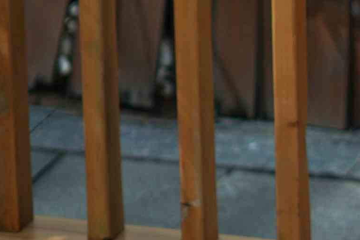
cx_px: 537
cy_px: -268
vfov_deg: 4.9
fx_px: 2780
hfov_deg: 7.3
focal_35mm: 278
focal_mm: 50
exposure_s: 1/2500
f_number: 2
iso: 200
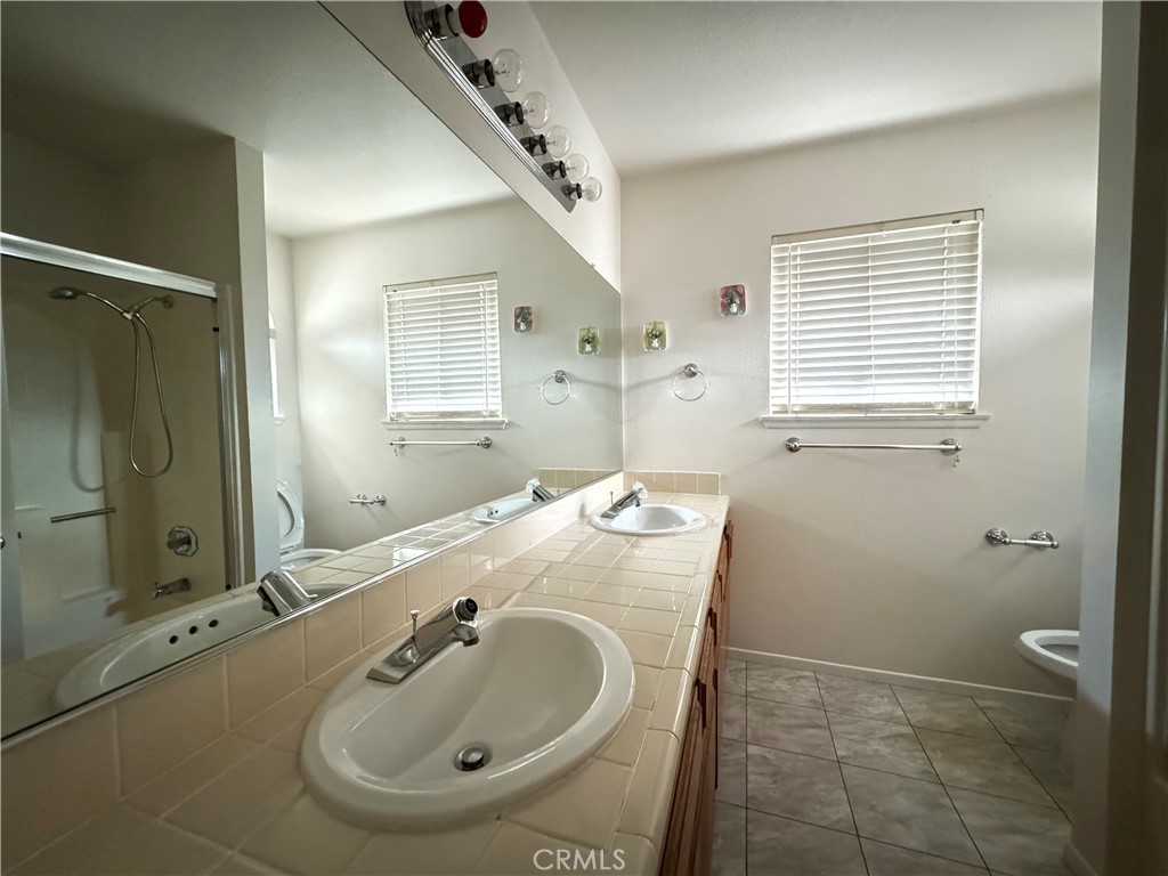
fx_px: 472
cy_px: 438
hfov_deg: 102.1
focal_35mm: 14
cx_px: 584
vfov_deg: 85.7
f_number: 2.2
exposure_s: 1/30
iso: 2500
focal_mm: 2.22
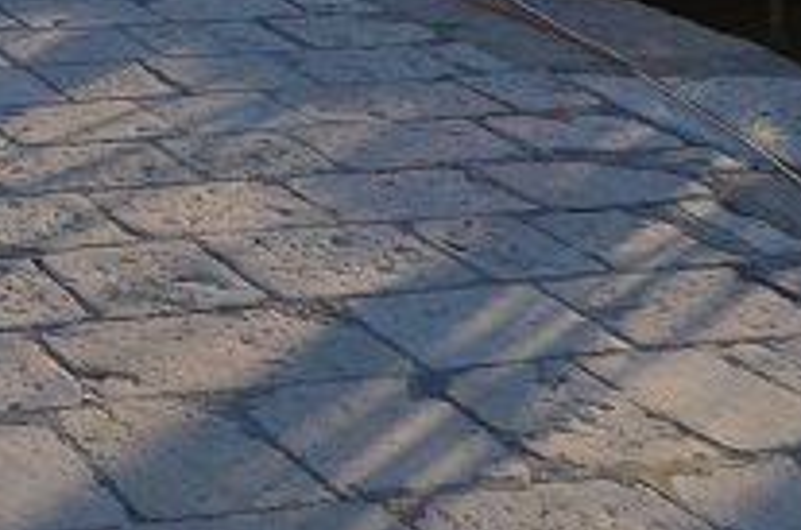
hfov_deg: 20.4
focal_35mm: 87
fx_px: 1931
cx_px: -362
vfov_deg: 13.1
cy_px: -594
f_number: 5.6
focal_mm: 12
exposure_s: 1/6400
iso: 2000
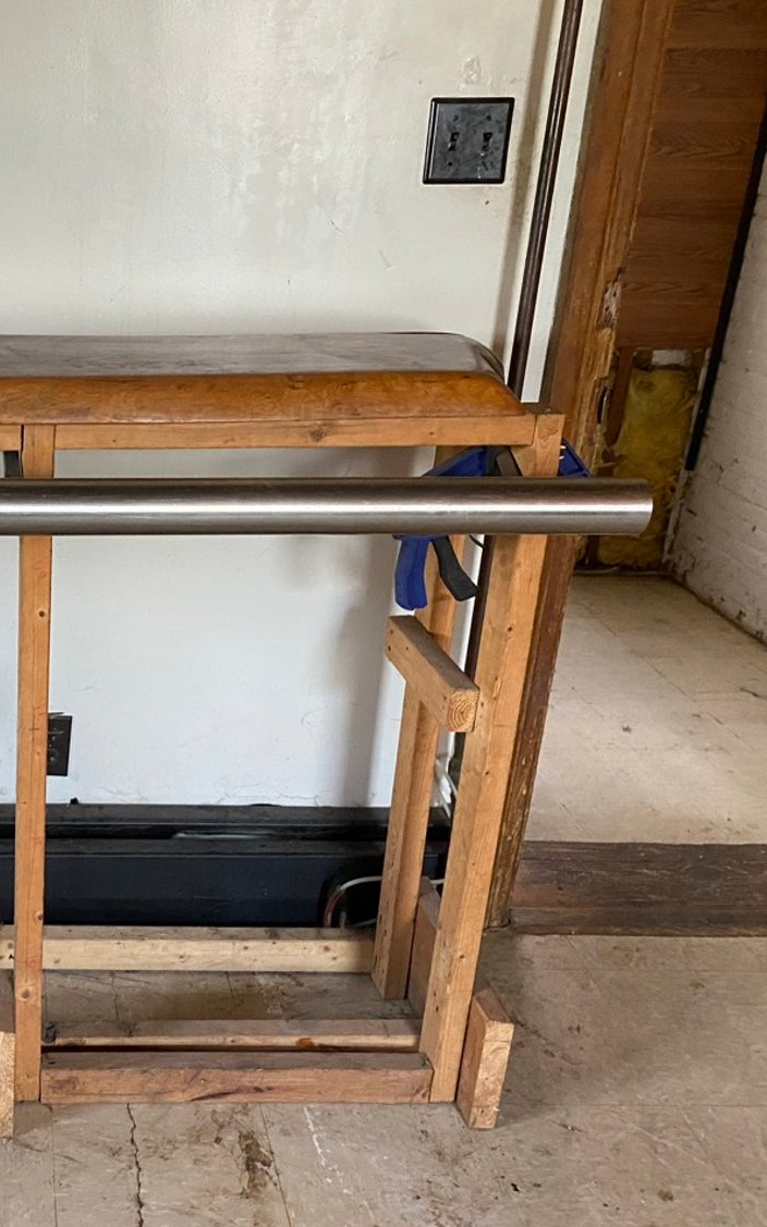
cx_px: -11
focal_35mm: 37
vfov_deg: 52.8
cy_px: 610
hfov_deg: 31.6
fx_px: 1238
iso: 500
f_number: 1.8
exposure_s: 1/60
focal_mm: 4.25
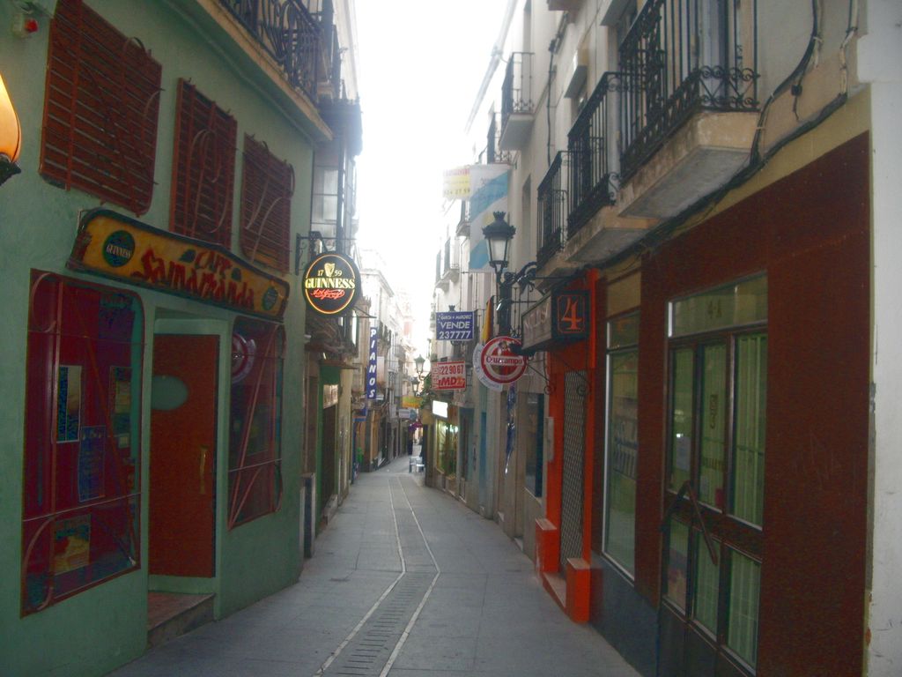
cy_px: 338
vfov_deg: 40.7
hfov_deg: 52.6
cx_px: 451
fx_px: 912
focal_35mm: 35
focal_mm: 5.8
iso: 100
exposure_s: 1/40
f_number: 2.6
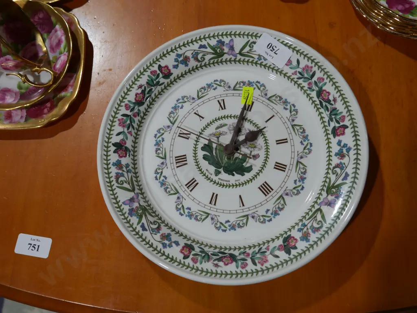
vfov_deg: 36.0
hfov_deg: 46.8
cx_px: 208
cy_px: 156
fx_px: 482
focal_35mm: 40
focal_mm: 20
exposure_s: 1/125
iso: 200
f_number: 4.4
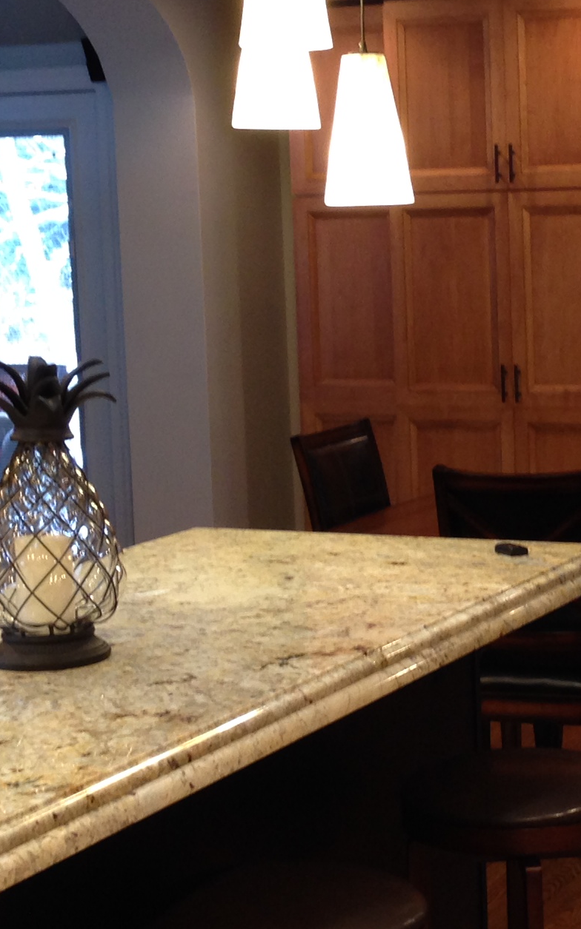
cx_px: 501
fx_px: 2306
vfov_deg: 22.8
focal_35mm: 91
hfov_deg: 14.2
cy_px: 445
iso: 80
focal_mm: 4.12
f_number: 2.4
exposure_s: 1/20
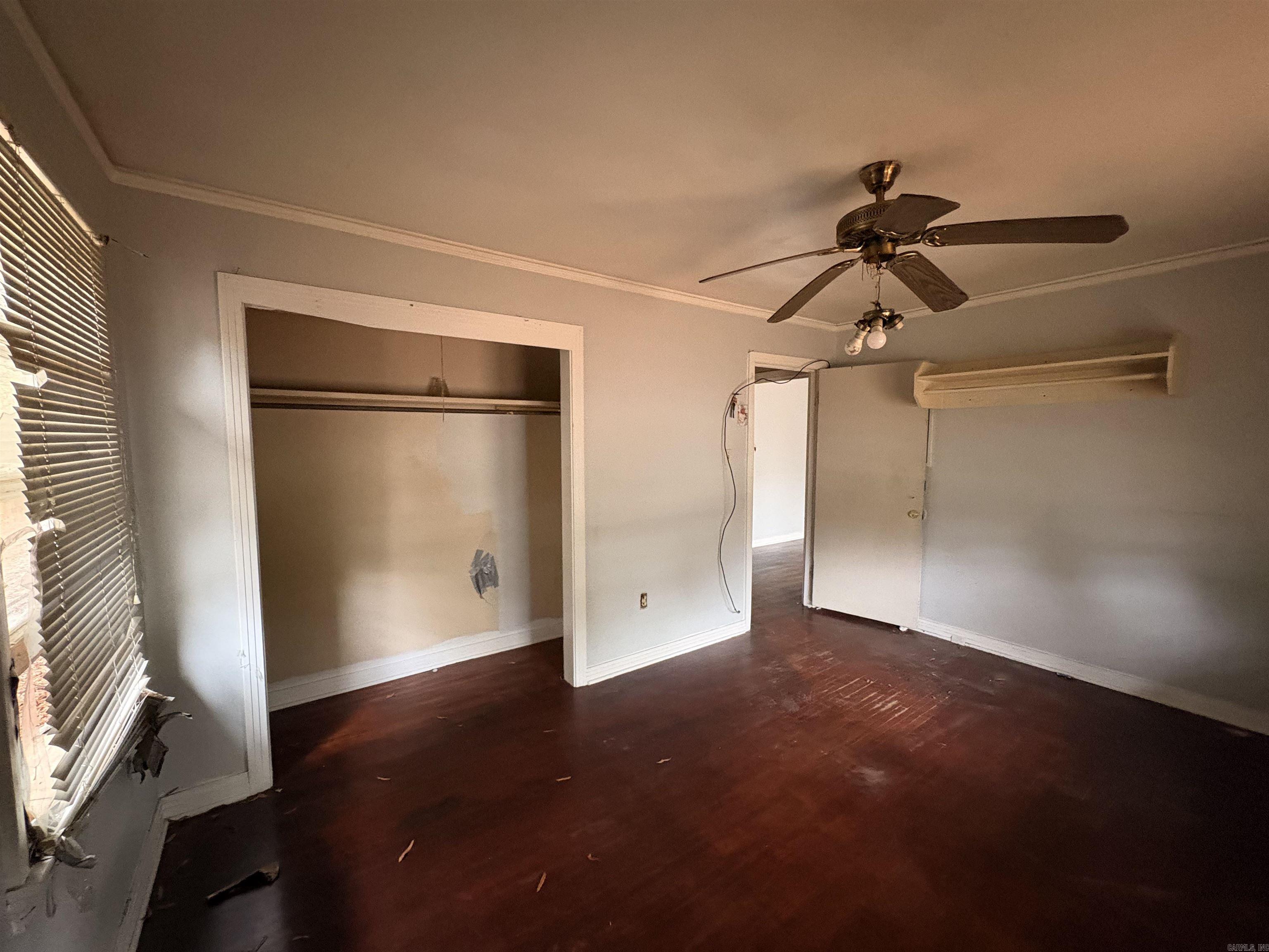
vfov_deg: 85.7
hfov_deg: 102.1
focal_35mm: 14
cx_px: 634
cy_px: 476
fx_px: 513
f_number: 2.2
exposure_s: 1/53
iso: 1000
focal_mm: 2.22
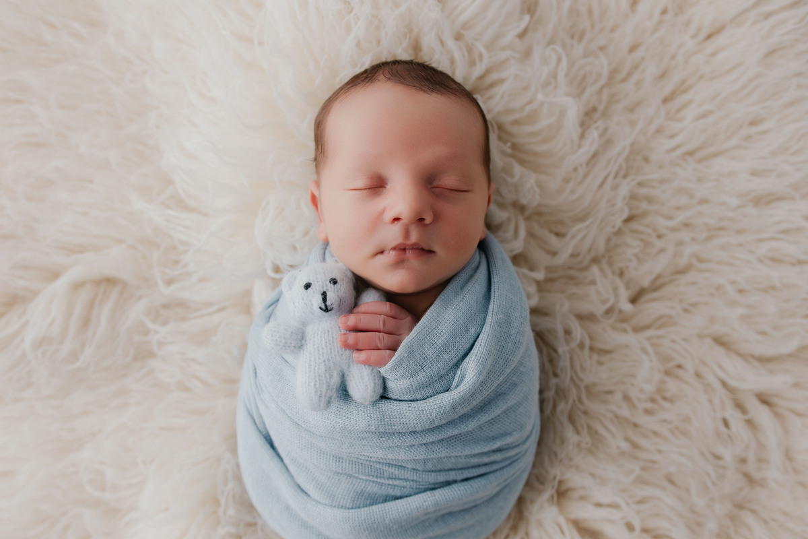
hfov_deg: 67.4
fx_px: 606
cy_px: 270
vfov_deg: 47.9
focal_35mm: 27
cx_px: 404
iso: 160
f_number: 2.5
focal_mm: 18
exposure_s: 1/160
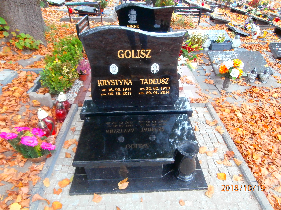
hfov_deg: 71.6
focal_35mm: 24
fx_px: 195
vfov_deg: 56.8
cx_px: 140
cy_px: 105
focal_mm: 4.2
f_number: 3
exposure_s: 1/50
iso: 200
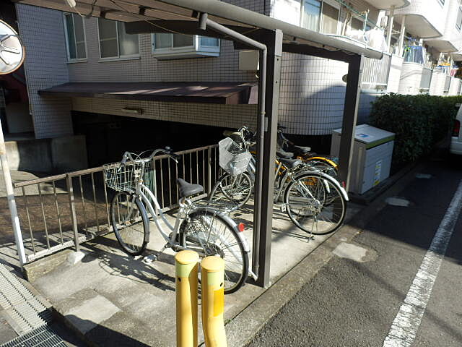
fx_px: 320
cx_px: 231
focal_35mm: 24
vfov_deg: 56.8
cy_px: 174
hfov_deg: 71.6
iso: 80
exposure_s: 1/640
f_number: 3
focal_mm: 4.2
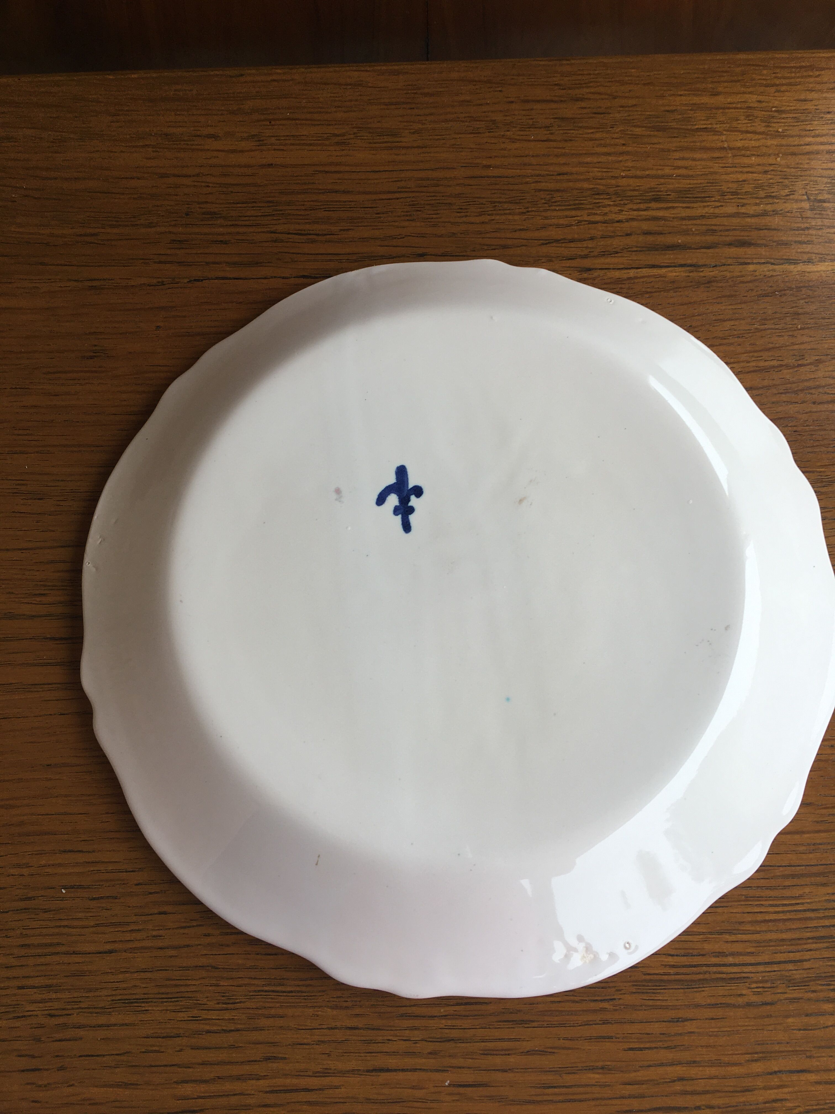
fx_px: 933
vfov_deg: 61.7
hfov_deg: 48.2
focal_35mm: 29
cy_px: 557
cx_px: 418
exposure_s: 1/127
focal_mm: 4.15
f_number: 2.2
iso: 25
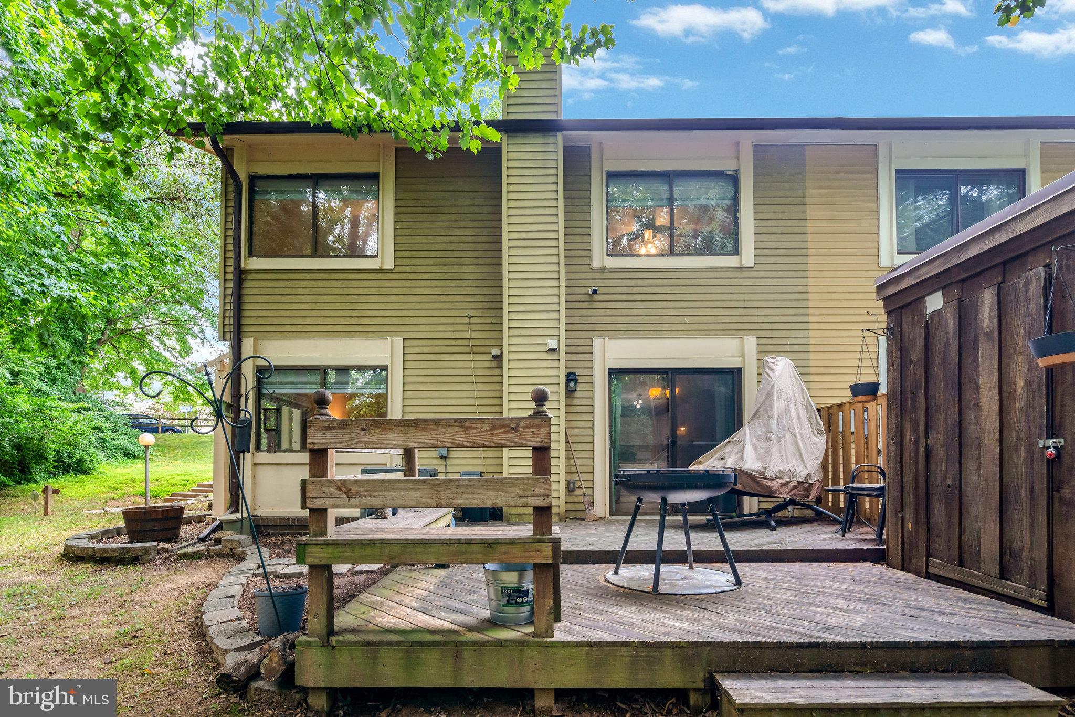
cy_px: 358
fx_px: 478
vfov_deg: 73.7
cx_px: 538
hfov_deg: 96.7
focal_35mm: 16
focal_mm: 16
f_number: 8
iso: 1250
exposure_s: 1/40
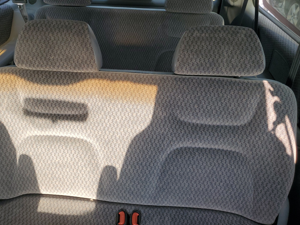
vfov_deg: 46.7
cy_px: 99
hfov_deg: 59.8
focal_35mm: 30
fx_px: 260
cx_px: 133
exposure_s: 1/200
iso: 50
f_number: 1.5
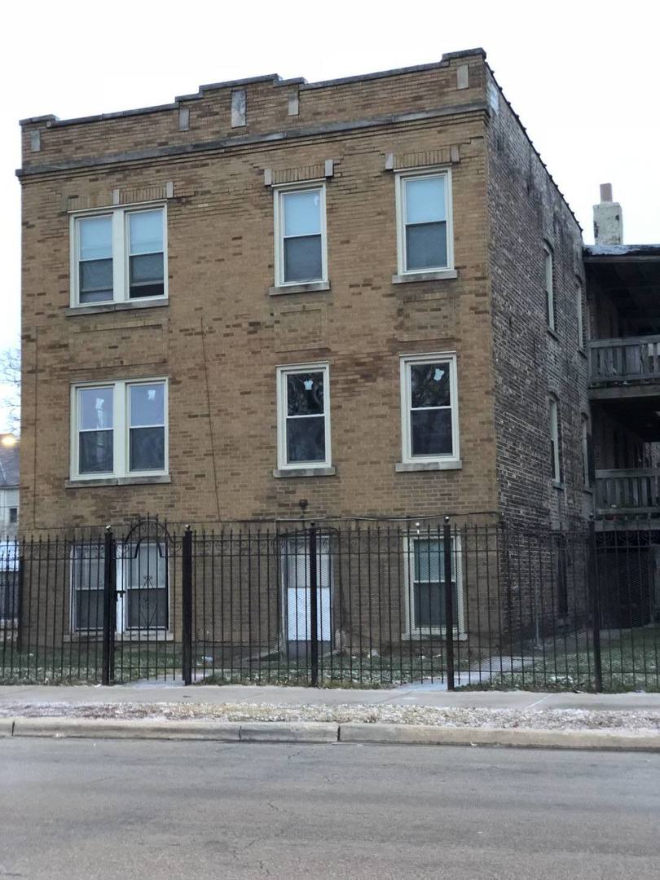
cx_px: 330
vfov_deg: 36.8
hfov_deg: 28.0
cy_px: 440
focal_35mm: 52
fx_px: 1322
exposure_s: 1/11
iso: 160
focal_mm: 6
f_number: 2.4
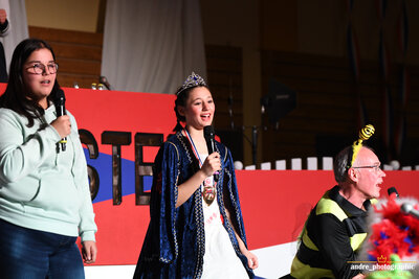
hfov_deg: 10.5
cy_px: 140
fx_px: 2270
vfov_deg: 7.0
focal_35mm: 195
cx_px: 210
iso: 2000
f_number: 3.2
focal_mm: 130
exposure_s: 1/400
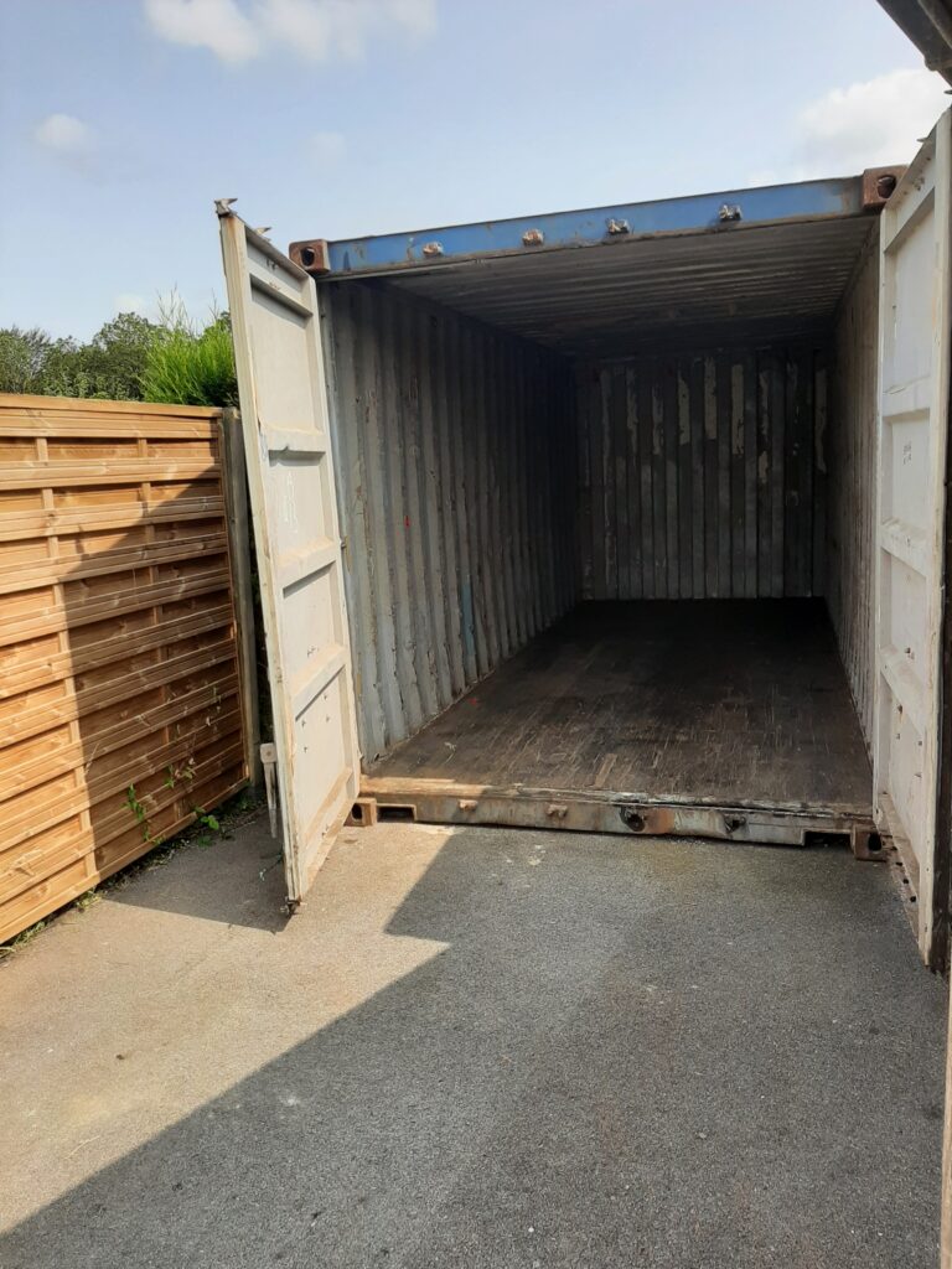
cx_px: 476
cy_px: 634
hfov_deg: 53.1
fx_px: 953
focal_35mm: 26
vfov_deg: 67.3
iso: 40
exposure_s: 1/1548
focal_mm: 3.93
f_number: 1.7
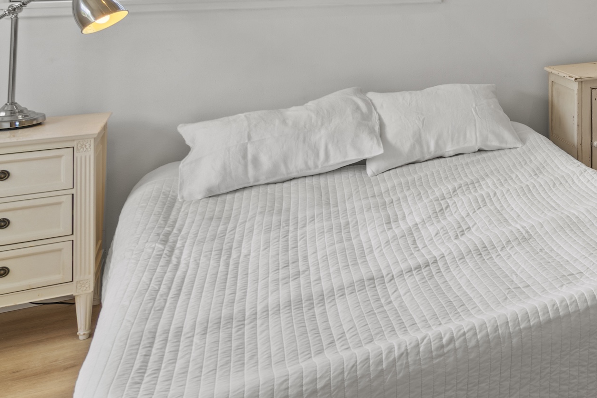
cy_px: -46
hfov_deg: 32.4
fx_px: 763
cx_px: 773
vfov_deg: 26.8
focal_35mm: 46
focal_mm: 16
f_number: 8
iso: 100
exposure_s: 1/6
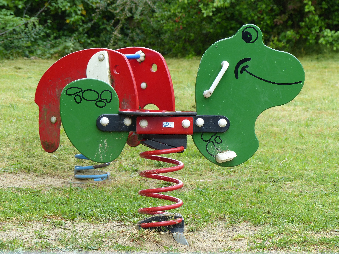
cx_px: 170
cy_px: 127
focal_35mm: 263
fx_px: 2576
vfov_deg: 5.7
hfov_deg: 7.5
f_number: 3.2
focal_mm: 47.4
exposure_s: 1/125
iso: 100
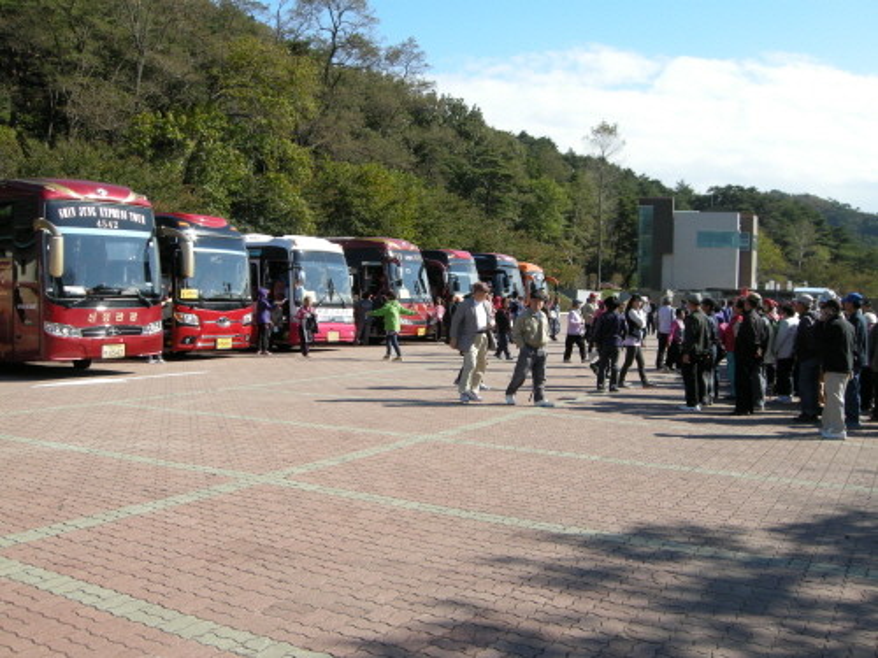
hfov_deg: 52.6
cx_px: 439
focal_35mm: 35
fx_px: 888
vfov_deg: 40.7
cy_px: 329
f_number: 4.8
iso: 64
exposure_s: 1/246
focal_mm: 7.5
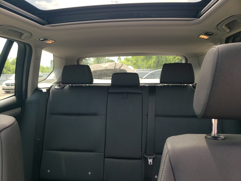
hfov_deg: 67.3
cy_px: 90
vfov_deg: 53.1
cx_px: 120
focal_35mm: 26
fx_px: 181
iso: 50
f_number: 1.5
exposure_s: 1/270
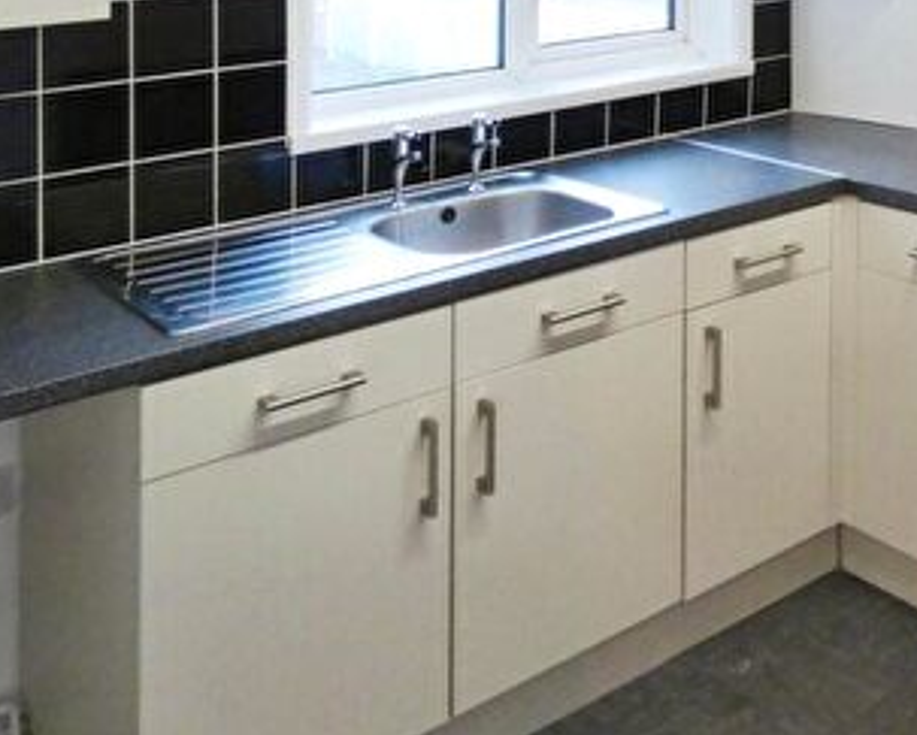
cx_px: 752
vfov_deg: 32.8
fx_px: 1222
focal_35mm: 45
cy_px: 180
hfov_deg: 39.3
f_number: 2.8
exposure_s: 1/60
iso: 250
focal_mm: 3.6
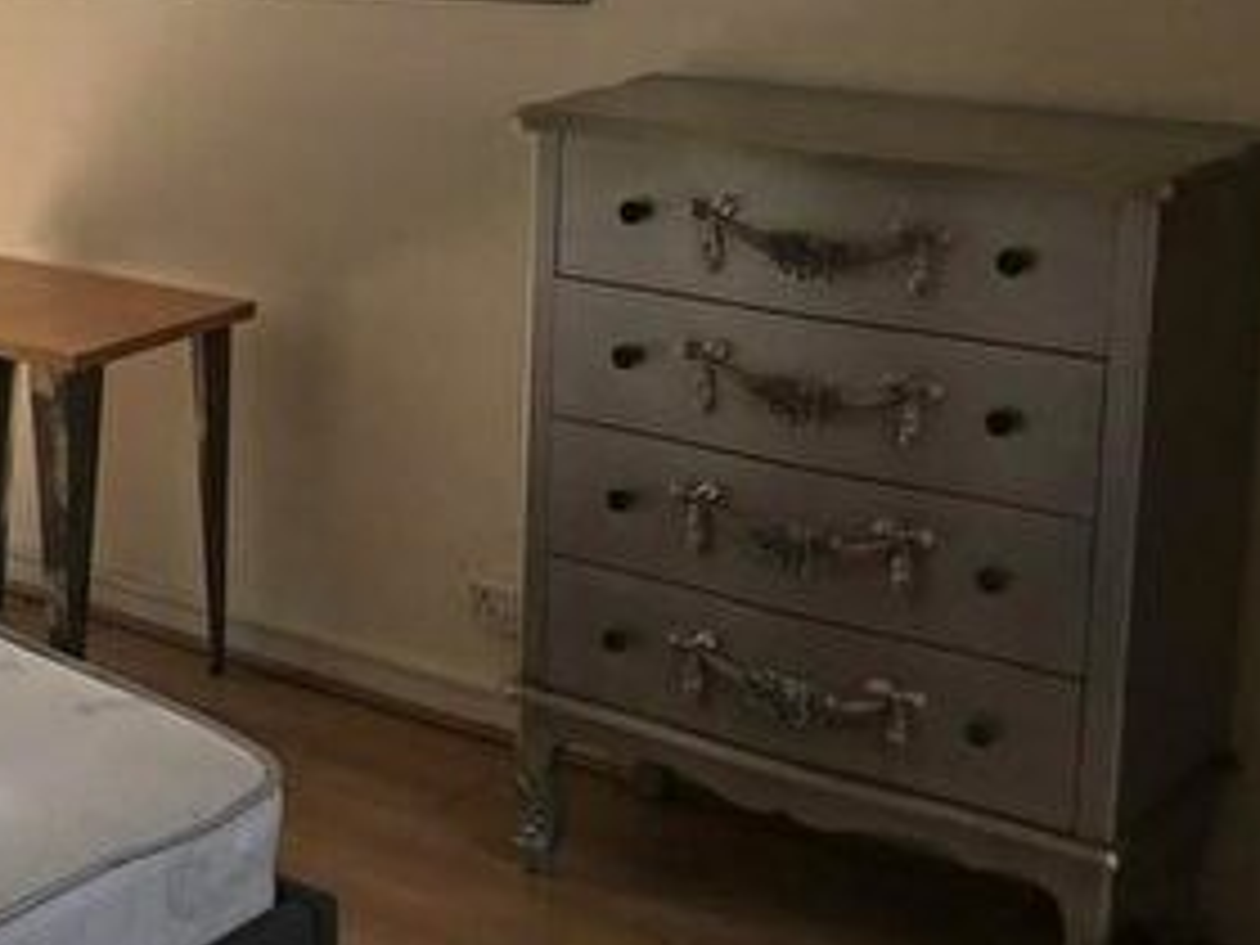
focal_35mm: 70
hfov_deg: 25.6
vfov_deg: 20.8
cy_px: 218
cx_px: -140
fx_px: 2548
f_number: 1.8
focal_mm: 3.99
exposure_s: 1/317
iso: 20
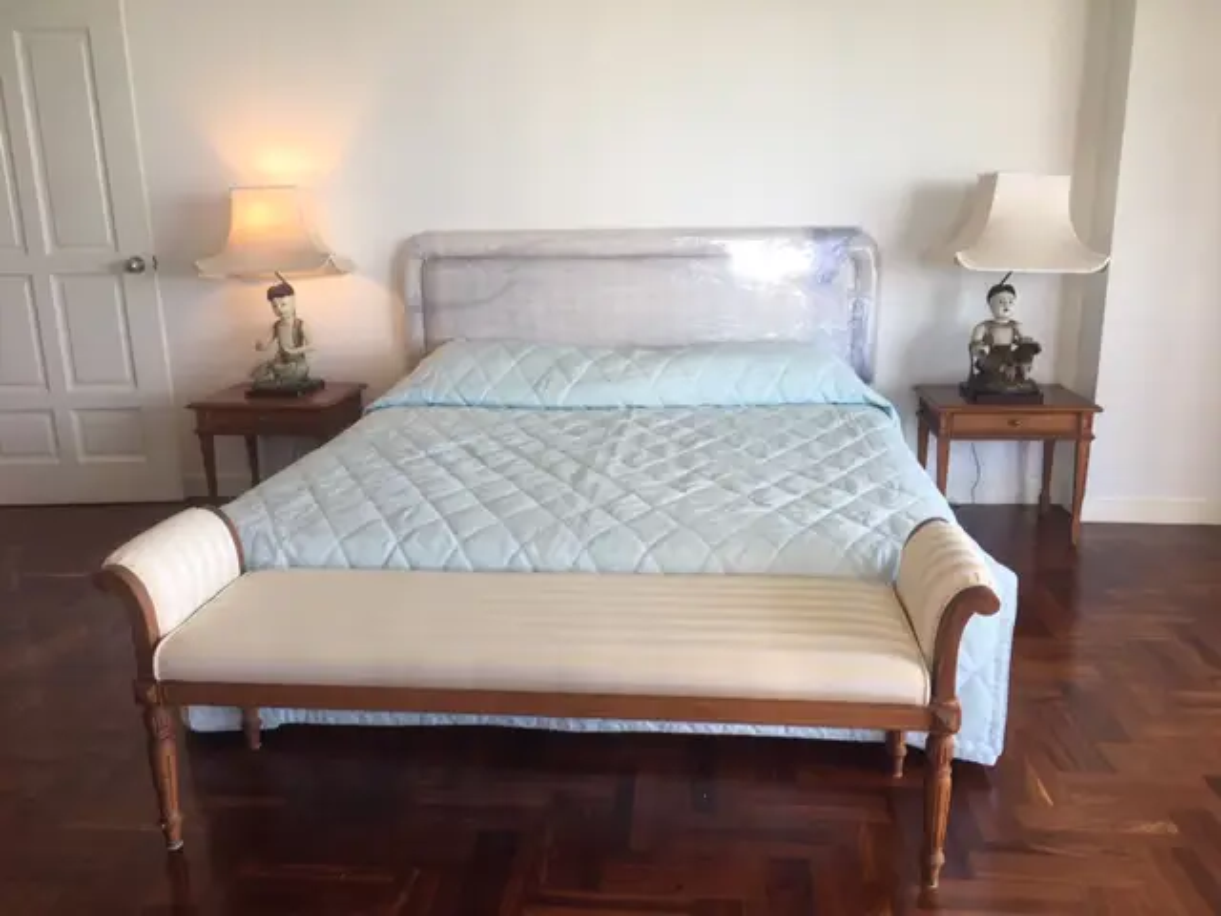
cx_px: 610
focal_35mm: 29
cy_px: 458
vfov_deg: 48.2
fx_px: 1023
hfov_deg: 61.7
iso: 32
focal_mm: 4.15
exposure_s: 1/50
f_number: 2.2
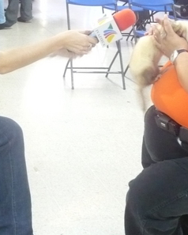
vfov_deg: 20.6
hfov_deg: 16.6
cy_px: 49
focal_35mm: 92
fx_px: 639
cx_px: 29
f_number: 2.8
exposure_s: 1/10
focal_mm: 5.8
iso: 400
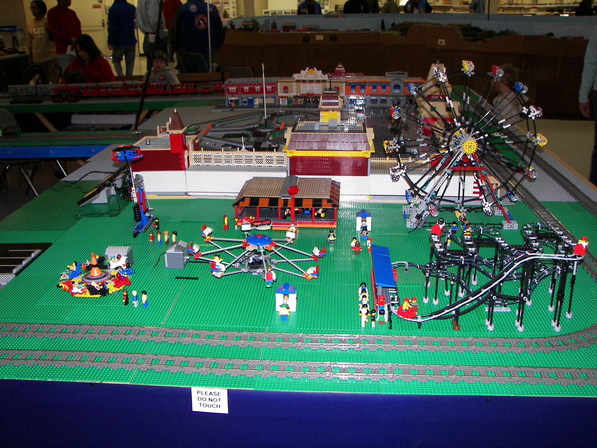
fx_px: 621
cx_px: 298
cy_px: 224
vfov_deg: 39.7
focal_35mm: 36
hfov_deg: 51.4
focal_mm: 6
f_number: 2.8
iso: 100
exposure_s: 1/30
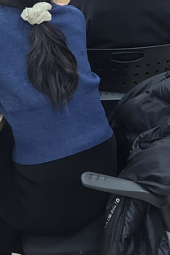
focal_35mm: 98
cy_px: -34
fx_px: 694
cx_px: 88
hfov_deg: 14.0
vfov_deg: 19.8
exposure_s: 1/120
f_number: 1.8
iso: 125
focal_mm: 5.4
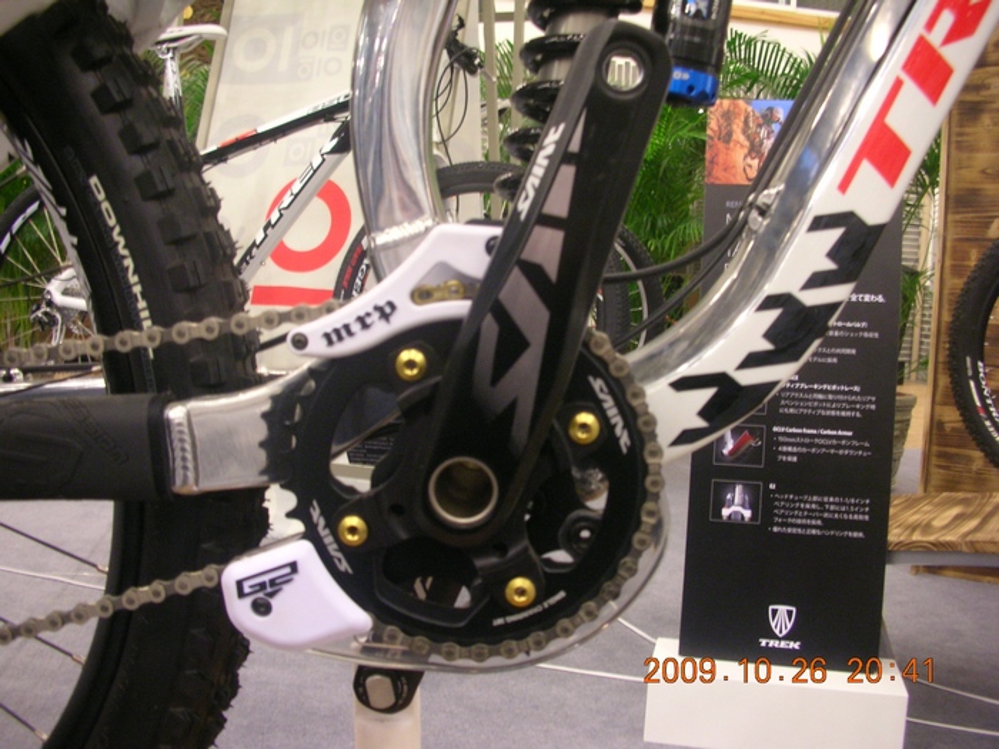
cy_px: 374
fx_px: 1010
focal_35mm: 35
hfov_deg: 52.6
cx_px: 500
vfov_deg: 40.7
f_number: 3
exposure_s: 1/4.1
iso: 139
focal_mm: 5.8
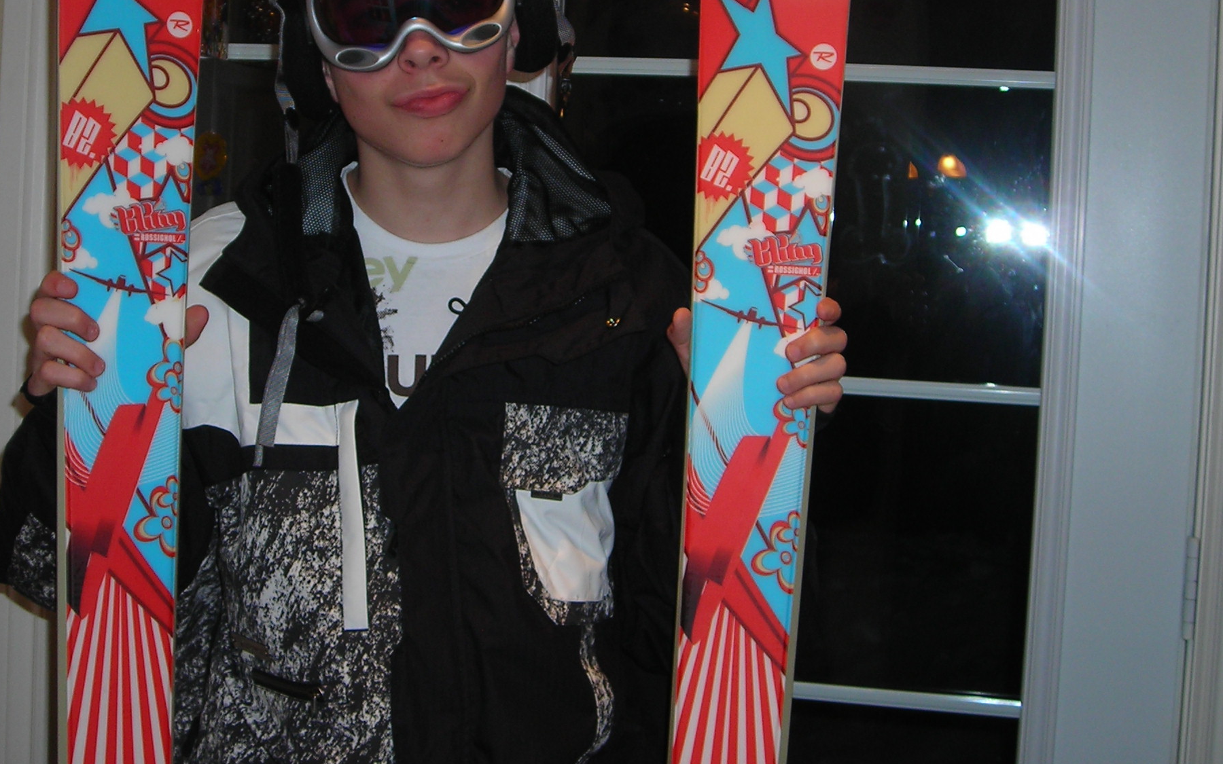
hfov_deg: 34.9
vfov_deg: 22.2
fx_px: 1933
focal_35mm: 58
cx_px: 453
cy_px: 225
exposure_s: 1/60.1
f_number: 3.2
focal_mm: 6.3
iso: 50
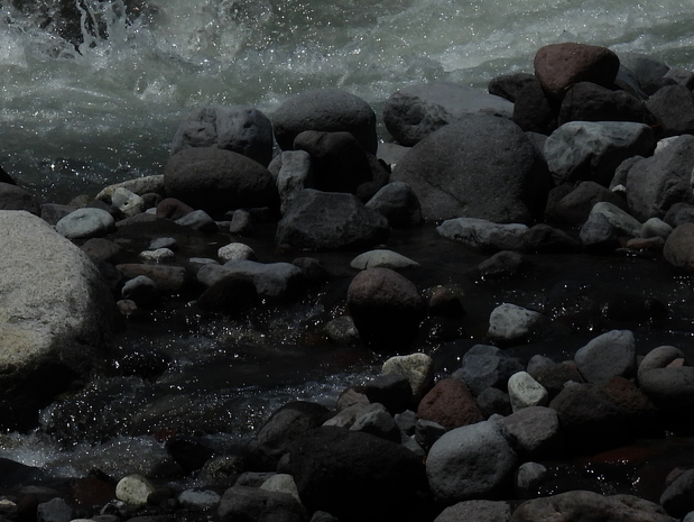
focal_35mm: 496
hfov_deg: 4.0
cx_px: 81
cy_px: 97
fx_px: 9950
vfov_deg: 3.0
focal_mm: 42.8
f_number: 7.1
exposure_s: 1/1600
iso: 100
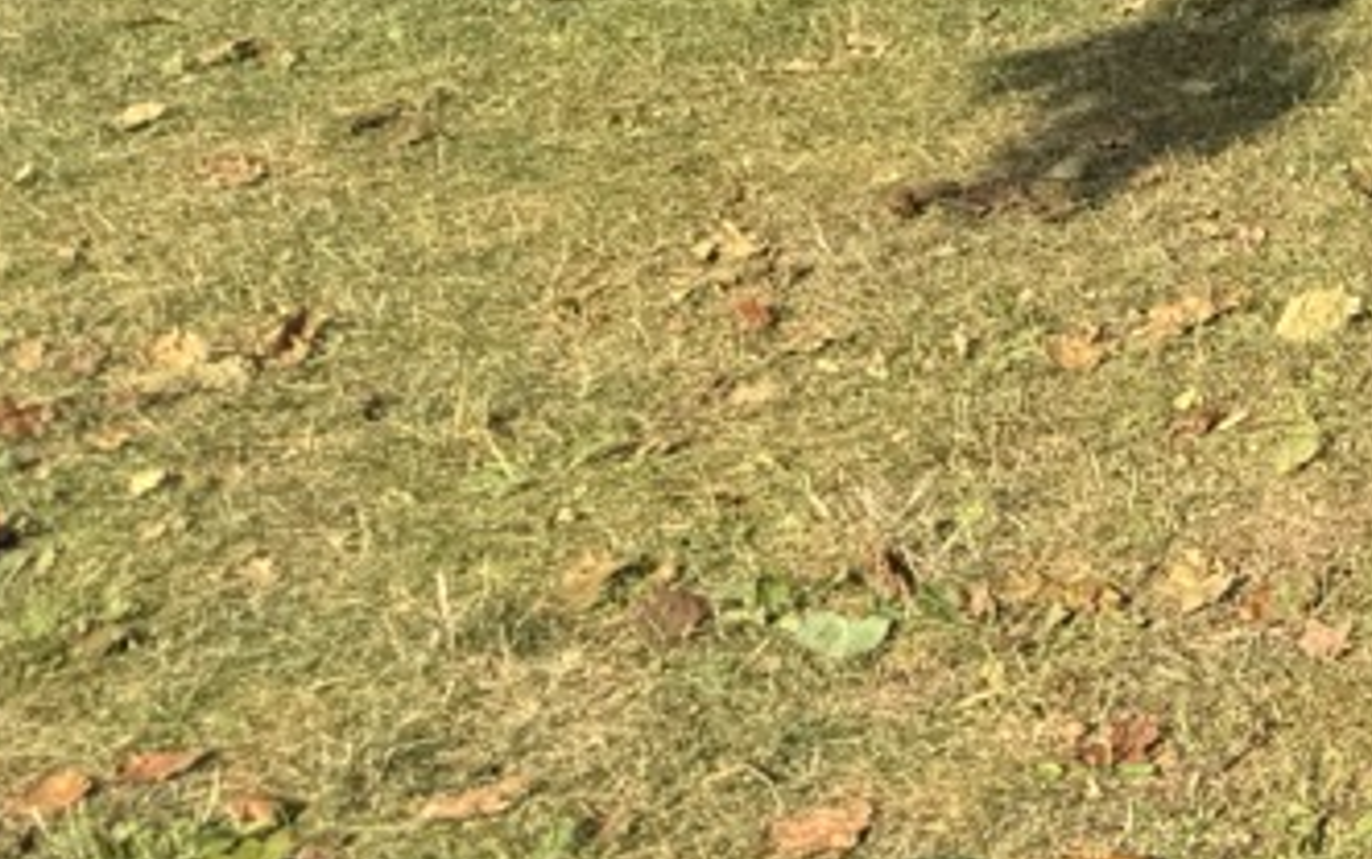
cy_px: -1020
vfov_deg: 11.6
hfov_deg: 17.4
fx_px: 3667
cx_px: 2451
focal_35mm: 98
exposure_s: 1/1678
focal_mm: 6.76
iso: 80
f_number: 1.78
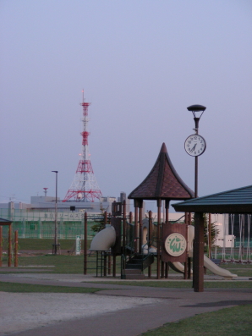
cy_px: 168
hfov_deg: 10.0
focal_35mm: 149
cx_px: 126
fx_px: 1445
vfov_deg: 13.2
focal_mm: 24.7
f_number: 3.5
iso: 200
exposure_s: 1/26.2
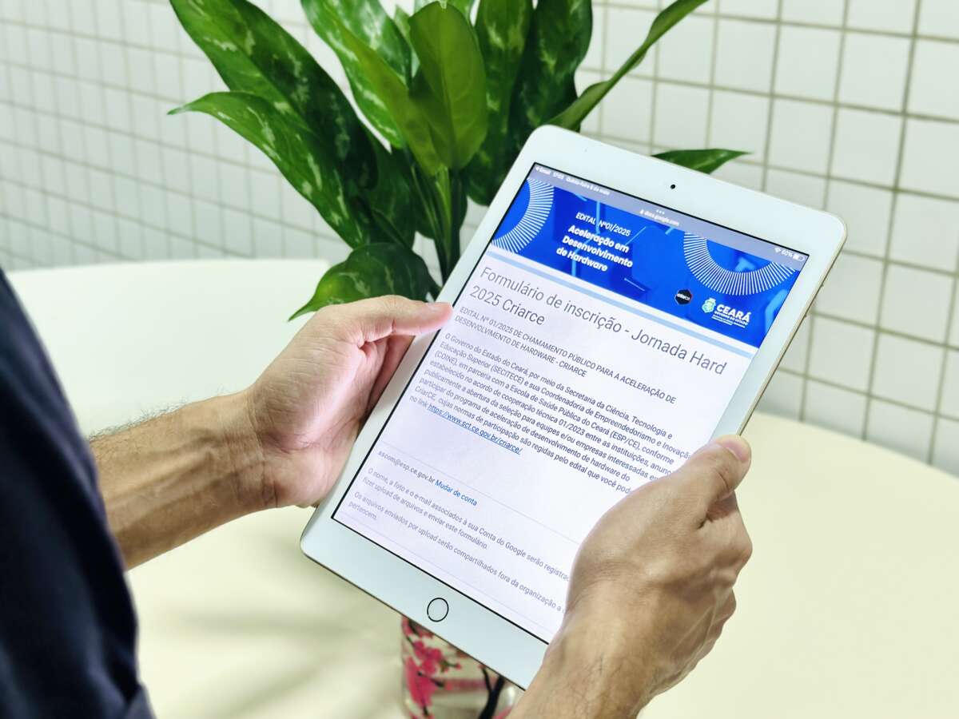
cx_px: 480
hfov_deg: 39.7
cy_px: 360
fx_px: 1330
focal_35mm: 48
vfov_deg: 30.3
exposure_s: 1/60
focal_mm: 6.86
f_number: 1.78
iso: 250
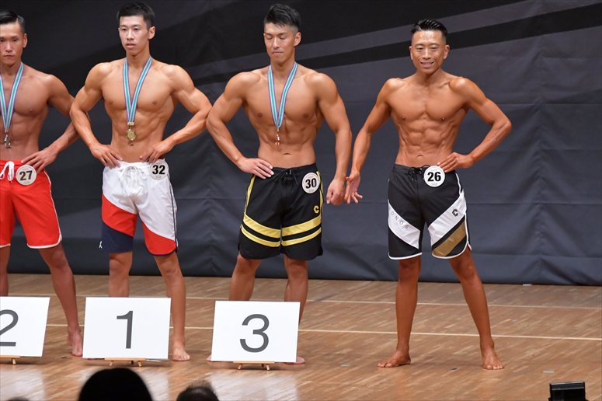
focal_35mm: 285
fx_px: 4764
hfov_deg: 7.2
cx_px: 301
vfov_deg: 4.8
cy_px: 200
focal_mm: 190
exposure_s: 1/400
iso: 6400
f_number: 5.6
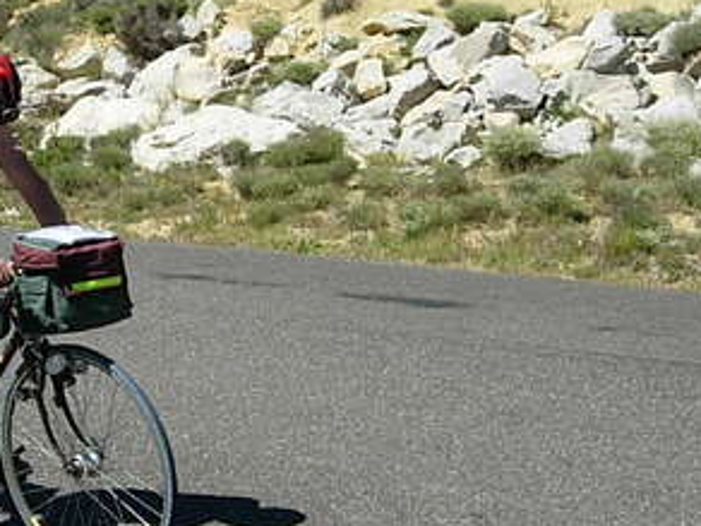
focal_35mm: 78
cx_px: 166
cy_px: 187
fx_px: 1580
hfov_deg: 24.7
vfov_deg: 18.9
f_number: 4.8
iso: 79
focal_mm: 7.8
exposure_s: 1/683
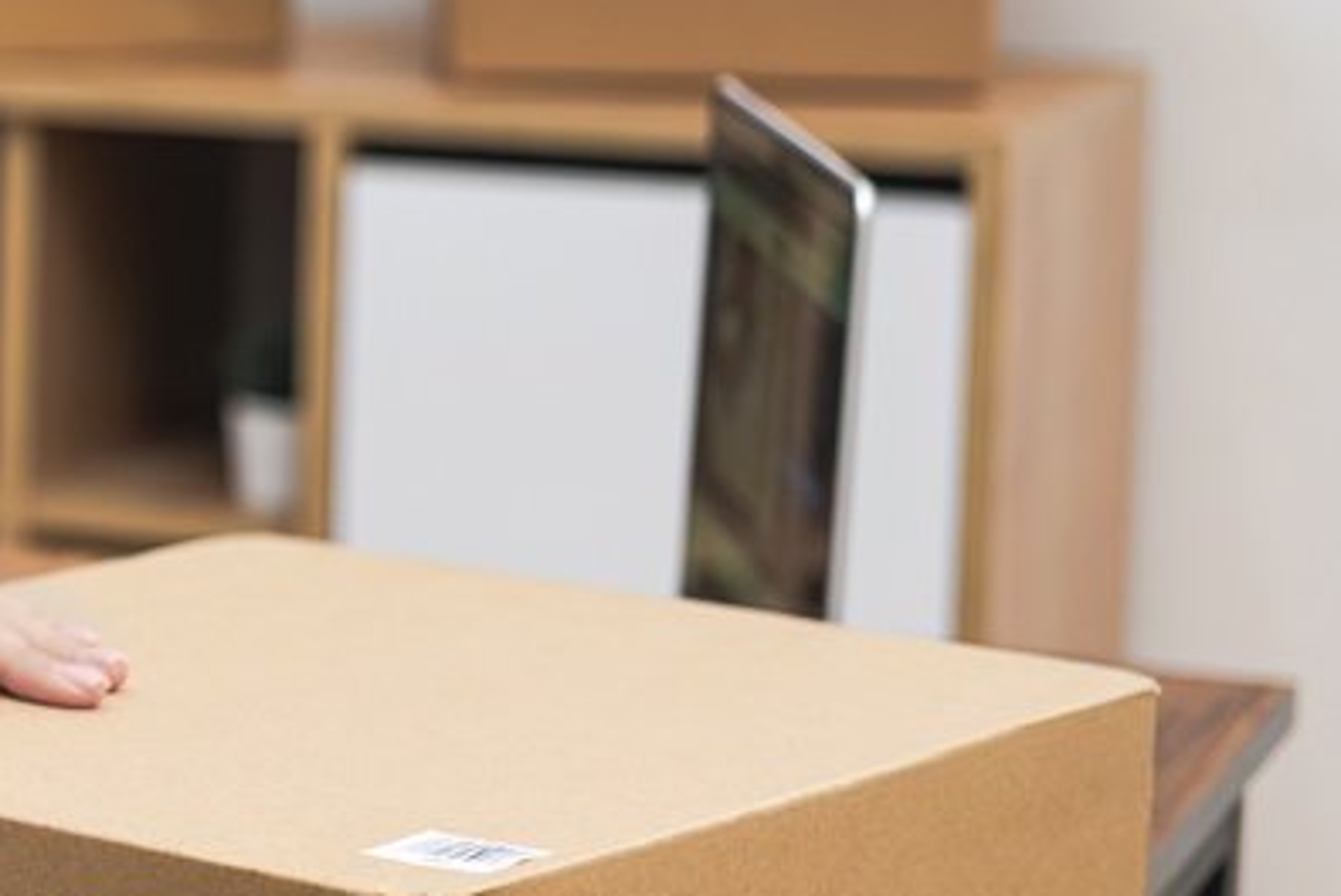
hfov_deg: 12.8
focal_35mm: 152
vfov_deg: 9.0
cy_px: 217
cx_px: -686
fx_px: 5666
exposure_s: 1/100
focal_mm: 50
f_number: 2.5
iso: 640
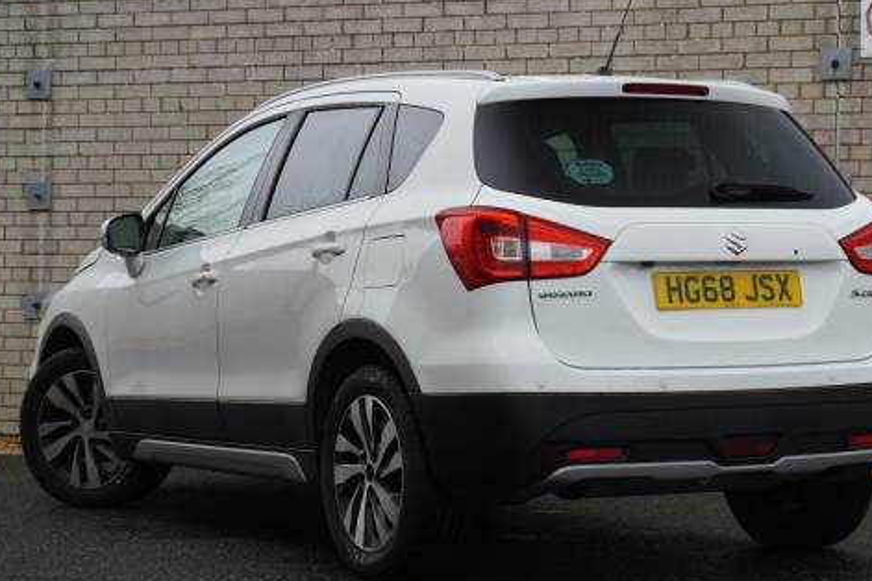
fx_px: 2220
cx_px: 511
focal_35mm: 92
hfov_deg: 22.2
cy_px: 287
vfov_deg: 14.9
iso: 160
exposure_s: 1/160
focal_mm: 45
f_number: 5.6
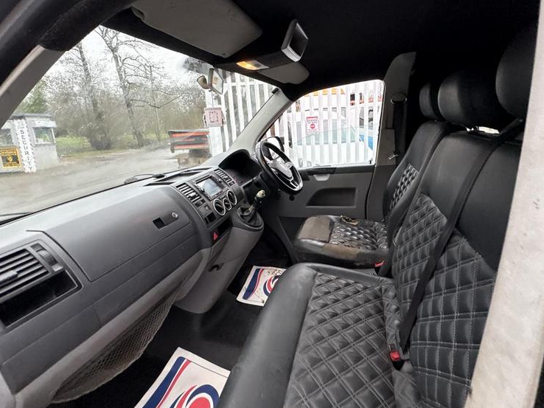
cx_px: 282
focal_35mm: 17
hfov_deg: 91.0
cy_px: 176
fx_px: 267
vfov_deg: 74.3
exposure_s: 1/77
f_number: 2.2
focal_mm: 2.22
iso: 250
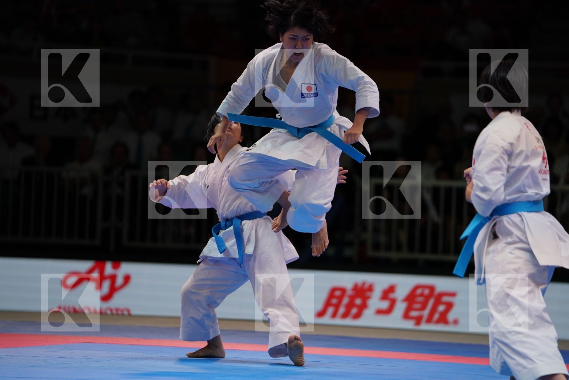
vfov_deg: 6.9
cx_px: 284
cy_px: 190
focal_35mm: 198
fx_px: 3129
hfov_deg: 10.4
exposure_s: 1/1000
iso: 500
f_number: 2.8
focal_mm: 198
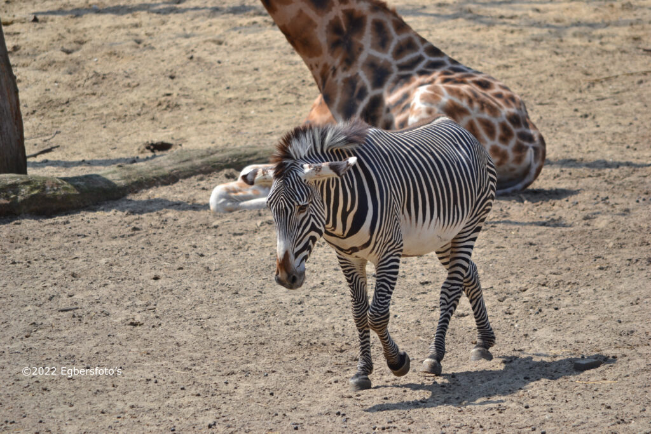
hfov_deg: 4.6
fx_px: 8138
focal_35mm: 450
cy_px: 217
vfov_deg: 3.1
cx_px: 326
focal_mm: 300
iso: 160
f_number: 5.6
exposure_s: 1/500
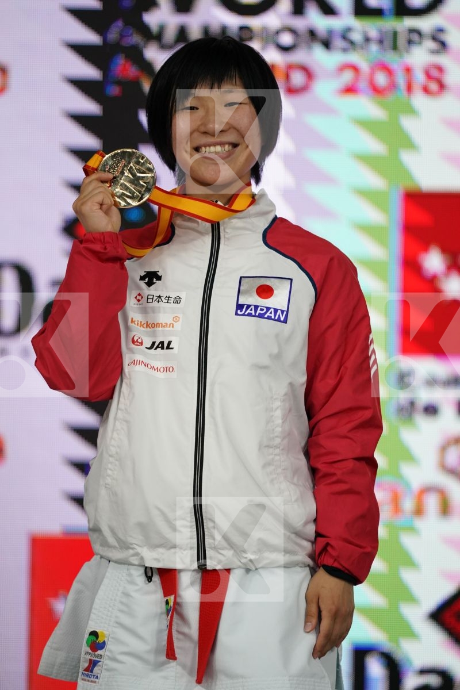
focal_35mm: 400
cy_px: 345
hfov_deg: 3.4
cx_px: 230
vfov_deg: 5.2
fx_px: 7666
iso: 2500
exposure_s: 1/500
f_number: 2.8
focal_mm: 400
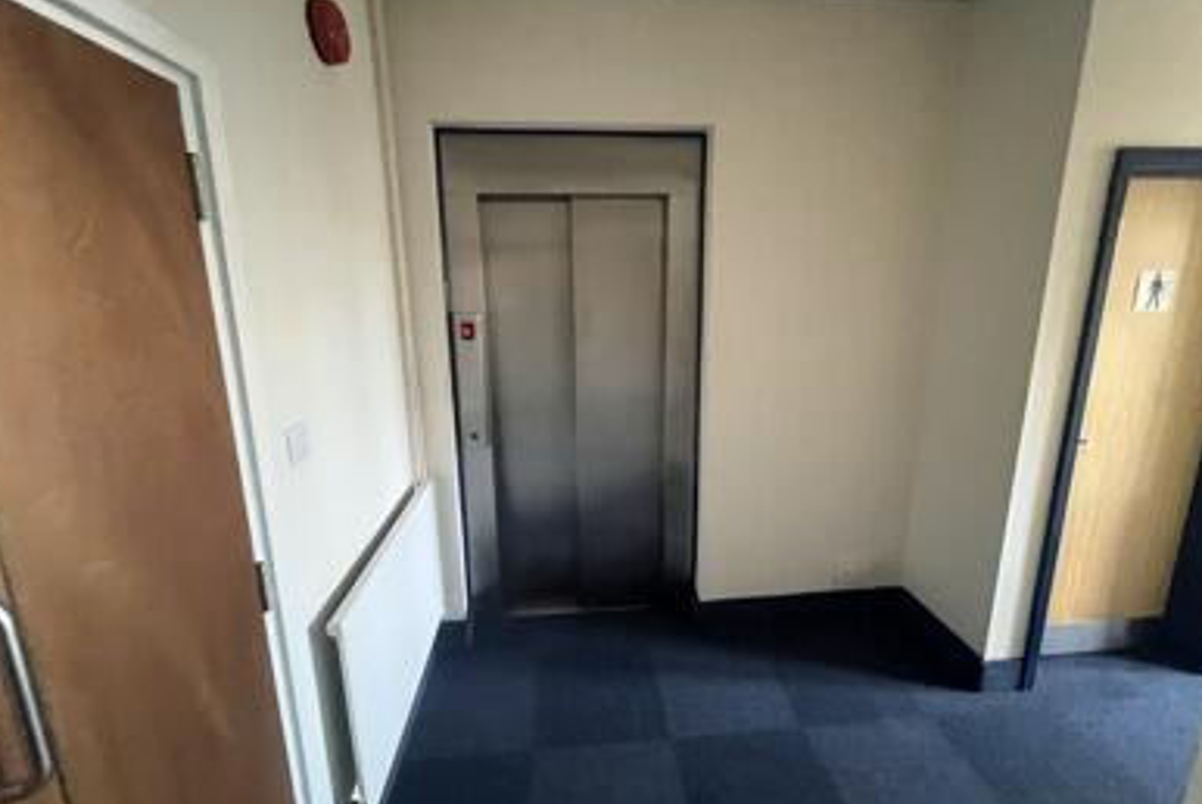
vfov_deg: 81.2
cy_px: 380
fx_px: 468
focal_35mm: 14
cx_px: 601
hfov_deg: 104.2
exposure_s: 1/59
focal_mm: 1.57
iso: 1000
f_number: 1.8
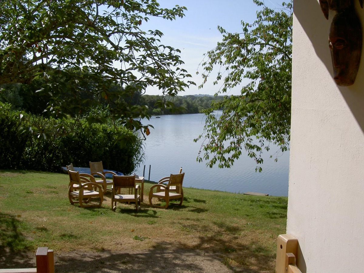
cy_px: 136
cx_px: 182
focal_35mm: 39
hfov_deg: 47.9
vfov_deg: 36.8
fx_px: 410
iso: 100
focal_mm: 8
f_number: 4.7
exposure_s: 1/1250
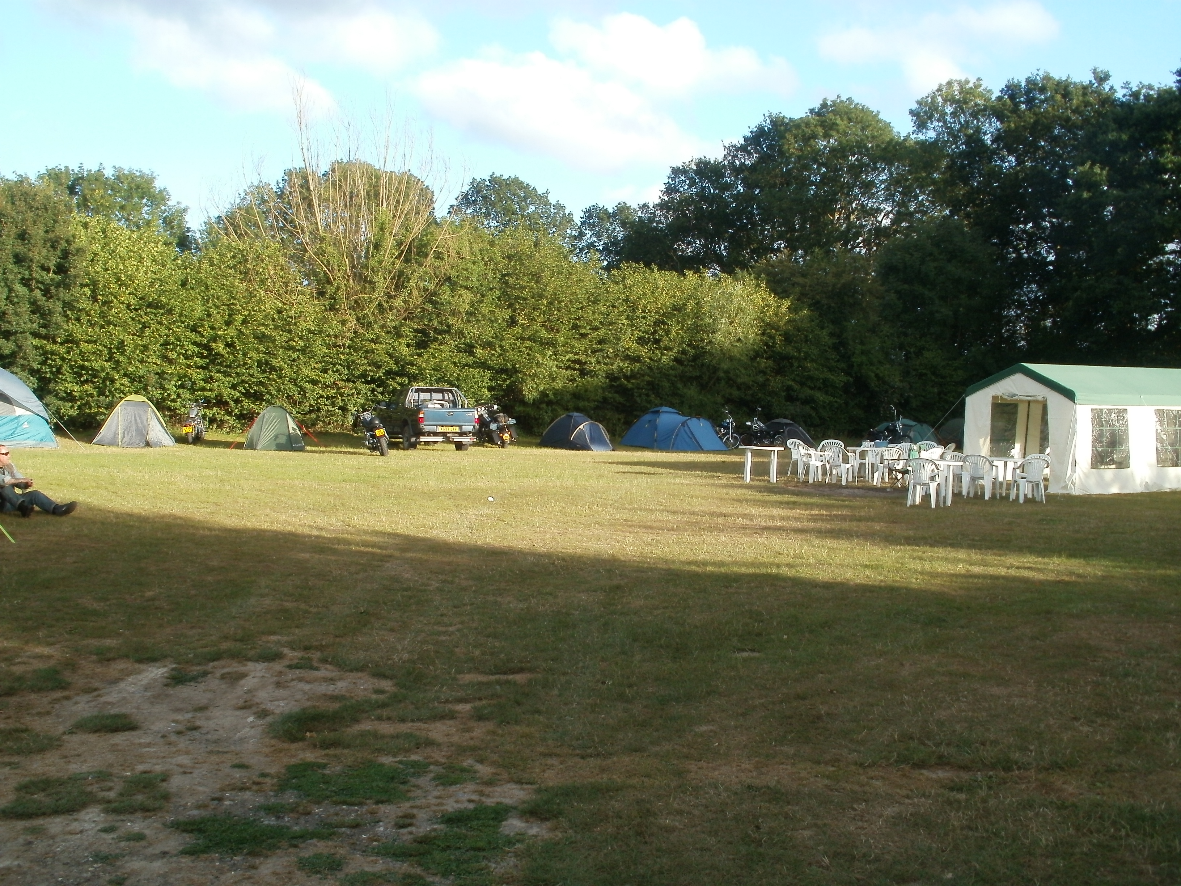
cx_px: 590
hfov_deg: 51.4
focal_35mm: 36
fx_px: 1228
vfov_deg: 39.7
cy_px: 443
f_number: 5.6
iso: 100
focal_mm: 6.3
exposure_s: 1/100
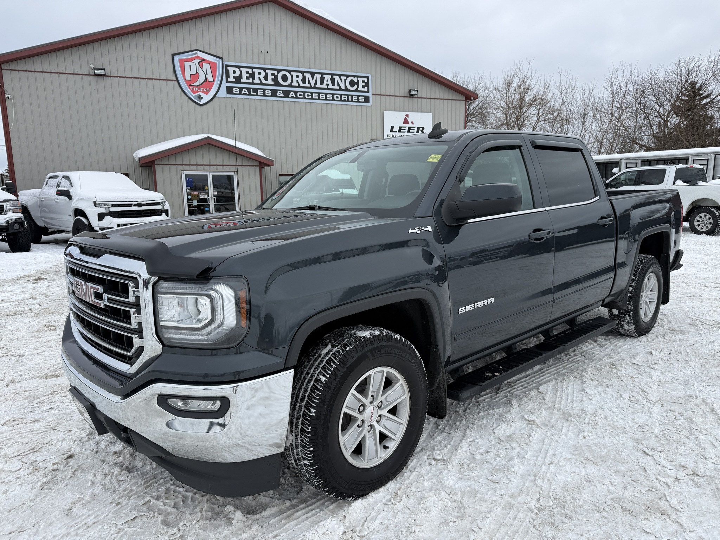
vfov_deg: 56.8
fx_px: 499
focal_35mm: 24
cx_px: 360
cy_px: 270
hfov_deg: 71.6
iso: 80
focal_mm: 6.76
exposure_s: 1/2801
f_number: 1.78
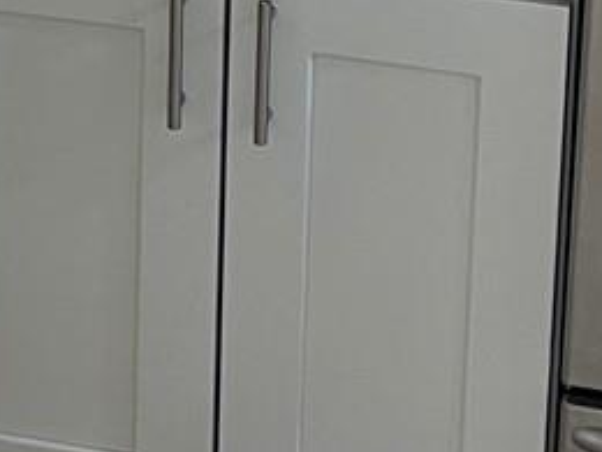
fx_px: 2678
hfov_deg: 12.6
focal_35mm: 154
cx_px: -19
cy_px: -283
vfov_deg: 9.3
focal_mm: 5.1
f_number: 1.6
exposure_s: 1/60
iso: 80
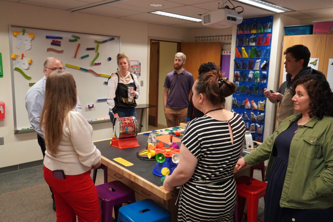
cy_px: 111
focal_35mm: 30
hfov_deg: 61.9
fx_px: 278
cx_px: 166
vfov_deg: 43.6
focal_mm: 30
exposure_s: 1/160
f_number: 4
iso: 4000
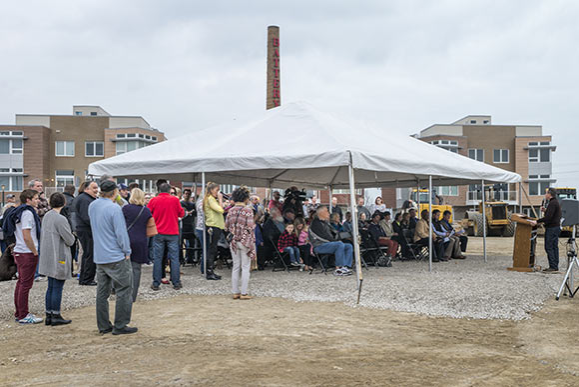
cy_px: 194
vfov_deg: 36.9
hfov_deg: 53.1
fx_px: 579
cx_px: 290
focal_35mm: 36
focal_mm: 36
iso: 400
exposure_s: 1/250
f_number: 11
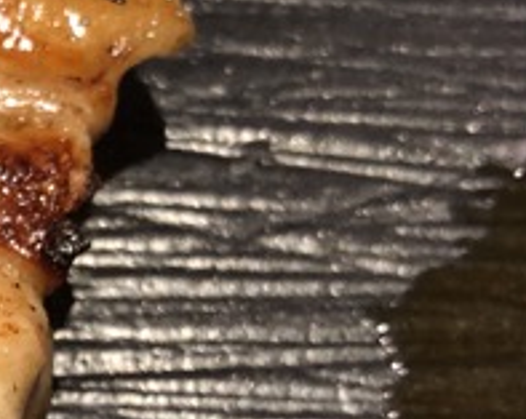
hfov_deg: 20.4
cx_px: -77
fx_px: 1383
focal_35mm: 89
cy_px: 408
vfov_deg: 16.9
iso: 50
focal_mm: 4
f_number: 1.8
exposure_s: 1/17
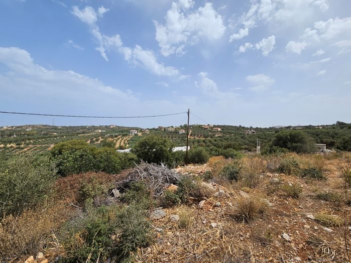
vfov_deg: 89.9
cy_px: 132
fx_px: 132
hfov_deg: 106.2
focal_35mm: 13
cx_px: 176
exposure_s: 1/3778
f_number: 2.2
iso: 50
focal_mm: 2.2
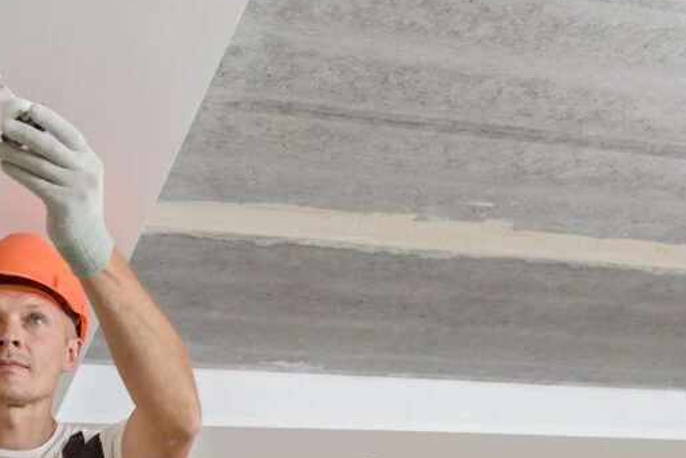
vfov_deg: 22.6
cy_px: 239
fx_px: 1144
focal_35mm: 60
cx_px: 267
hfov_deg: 33.3
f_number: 5.6
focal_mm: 40
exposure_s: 1/125
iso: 400
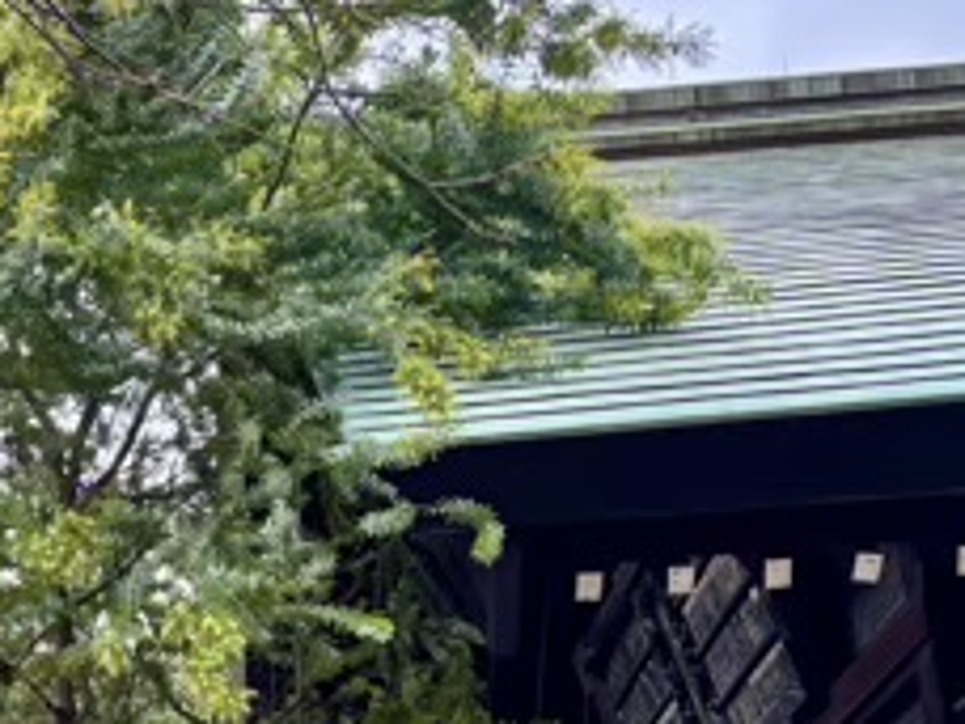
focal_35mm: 80
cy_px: 739
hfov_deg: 22.4
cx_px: -216
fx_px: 2230
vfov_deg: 17.9
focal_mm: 5.96
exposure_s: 1/458
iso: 50
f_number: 1.6
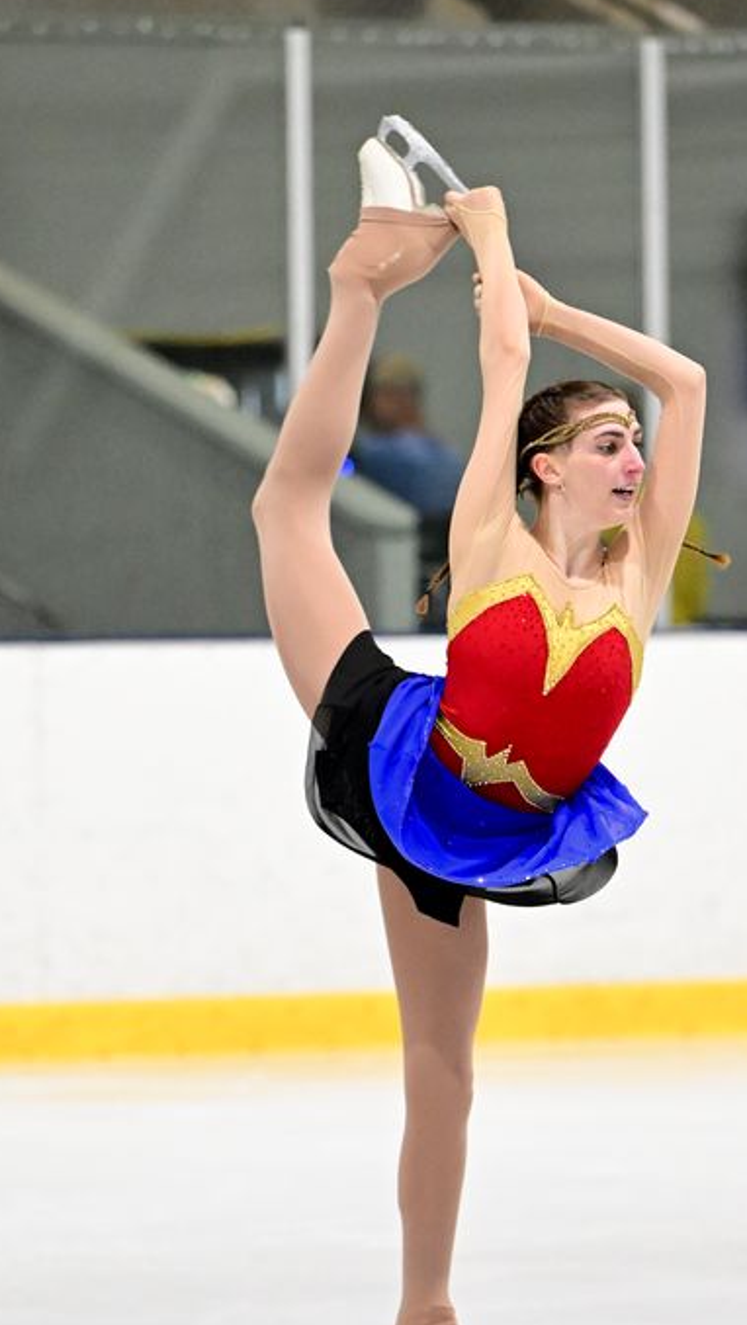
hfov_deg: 3.1
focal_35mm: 396
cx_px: 417
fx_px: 13927
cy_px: 817
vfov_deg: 5.4
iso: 6400
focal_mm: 190
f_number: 3.2
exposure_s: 1/800
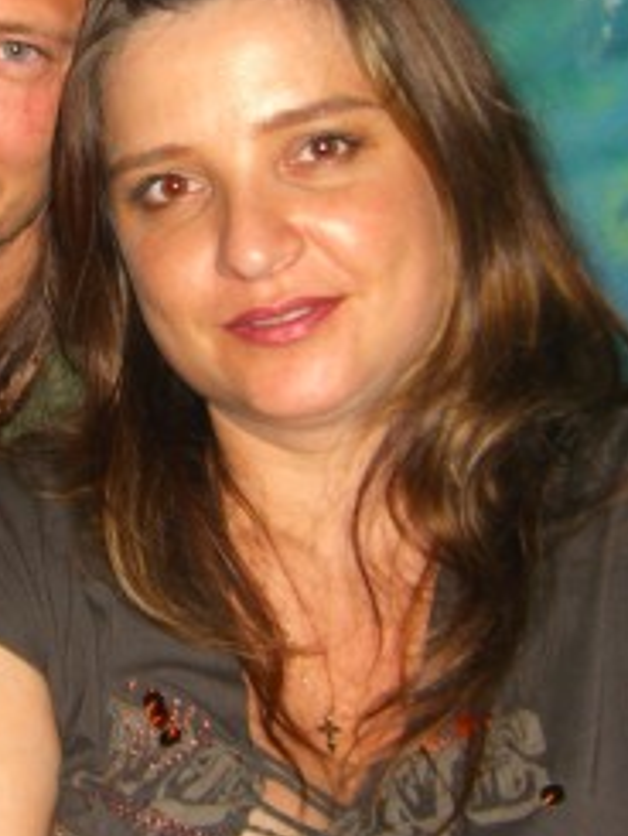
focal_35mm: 93
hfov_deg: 15.7
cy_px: 249
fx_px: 2248
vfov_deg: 21.0
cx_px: 41
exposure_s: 1/60
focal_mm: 7.9
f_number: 2.8
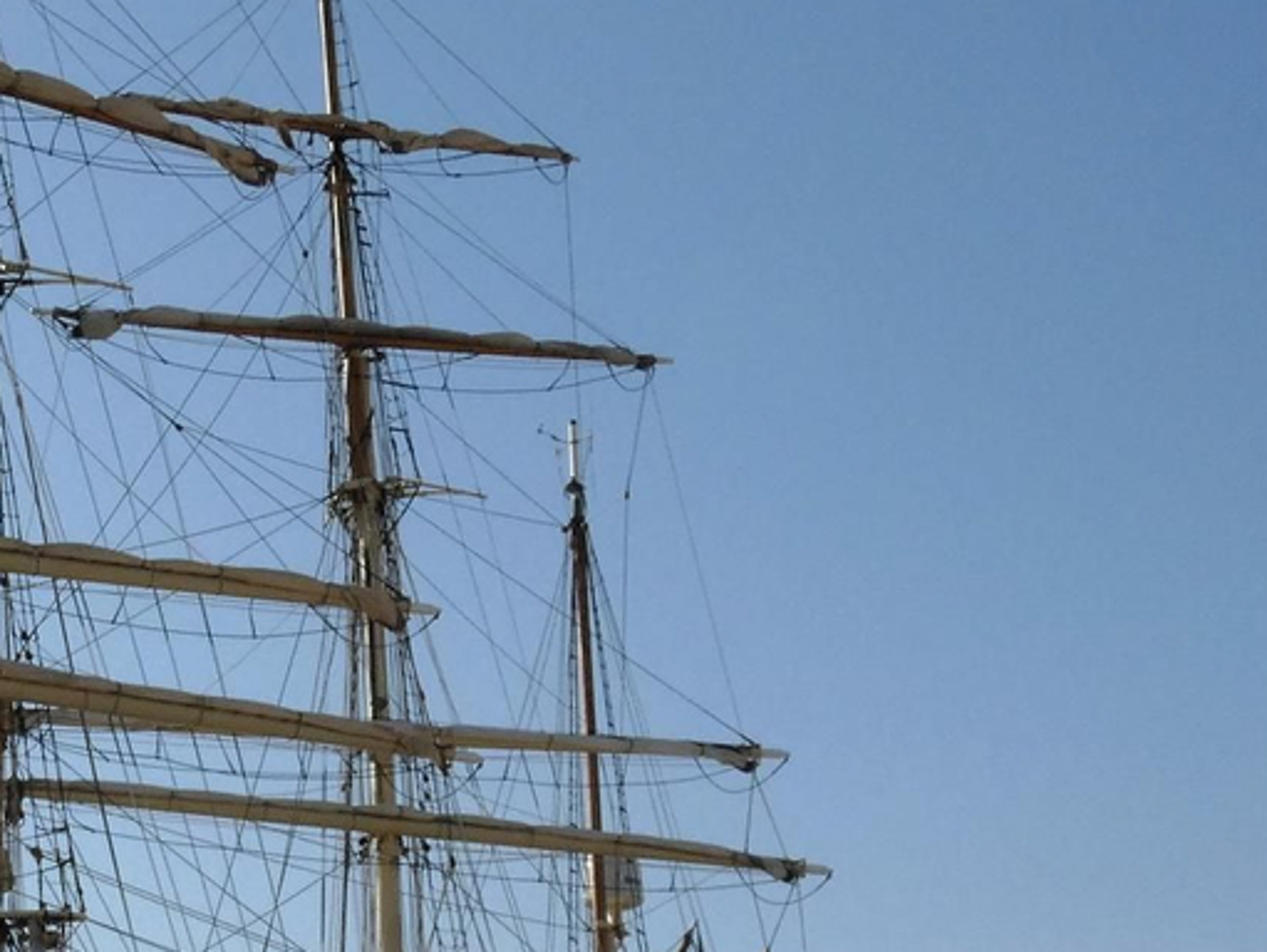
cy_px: 793
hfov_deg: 19.4
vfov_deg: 15.1
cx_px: -99
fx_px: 3553
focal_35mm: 97
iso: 80
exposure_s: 1/1000
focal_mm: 5.5
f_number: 5.6
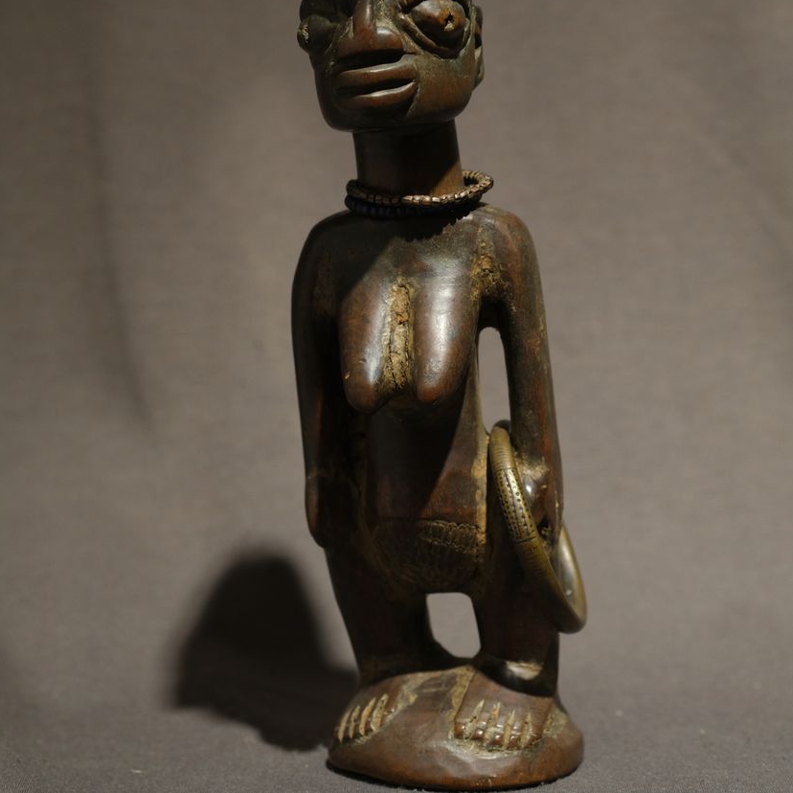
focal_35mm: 116
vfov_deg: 15.0
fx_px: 3006
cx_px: 396
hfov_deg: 15.0
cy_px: 205
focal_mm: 60
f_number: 4
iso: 800
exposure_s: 1/58
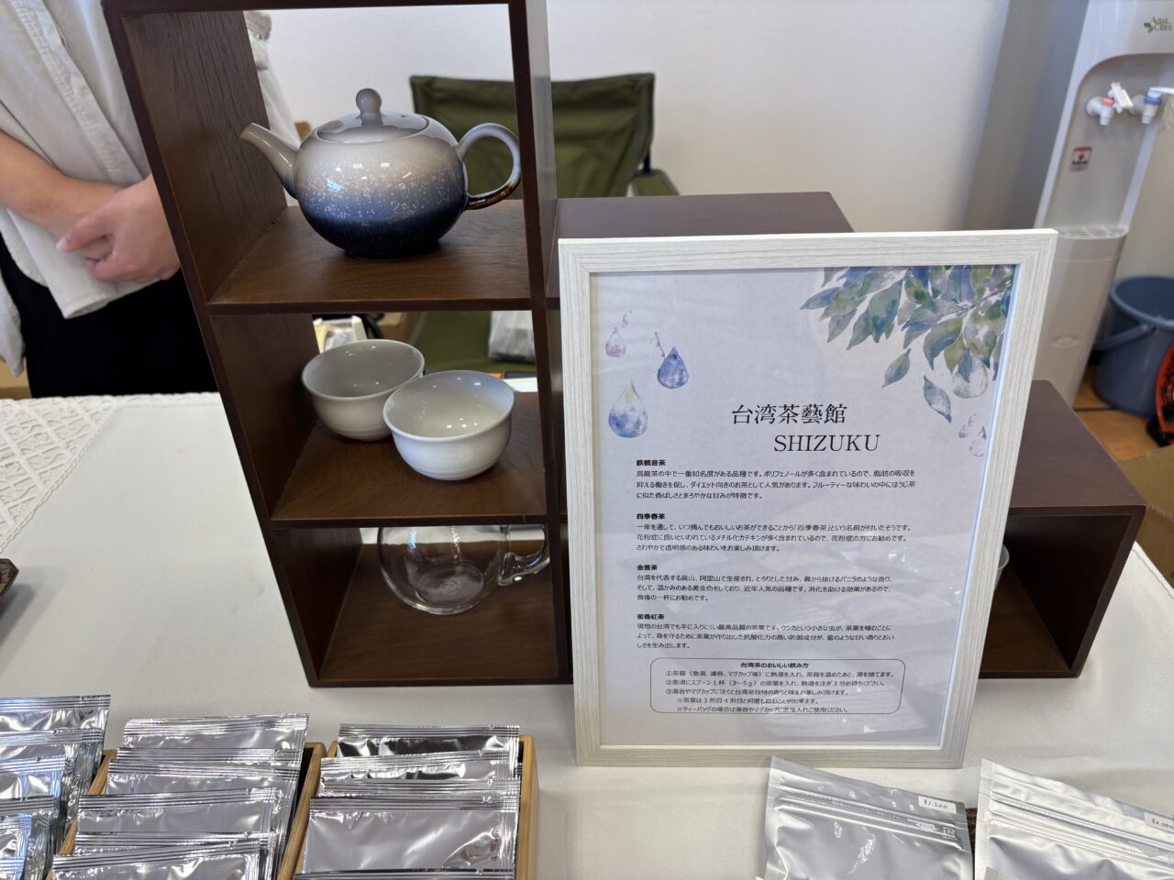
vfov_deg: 53.1
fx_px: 882
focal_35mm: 26
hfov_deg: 67.3
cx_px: 587
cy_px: 440
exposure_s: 1/157
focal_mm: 5.96
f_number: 1.6
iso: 40
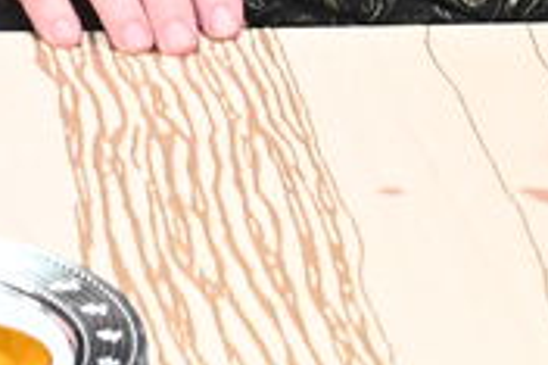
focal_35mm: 270
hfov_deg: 7.6
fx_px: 4106
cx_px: -47
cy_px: -948
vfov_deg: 4.7
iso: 1600
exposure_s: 1/200
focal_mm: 34
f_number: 7.1
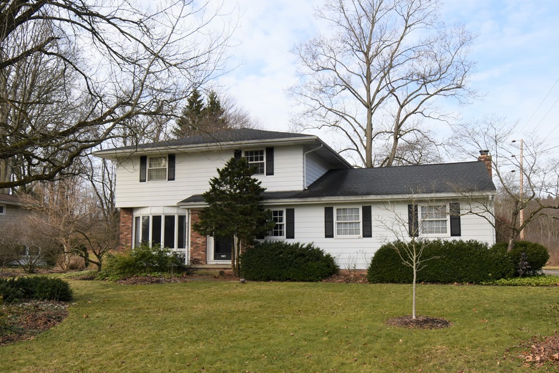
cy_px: 196
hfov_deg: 57.2
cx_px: 287
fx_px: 512
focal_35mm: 33
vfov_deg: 40.0
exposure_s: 1/250
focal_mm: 20
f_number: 8
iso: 160
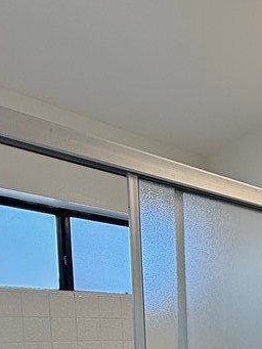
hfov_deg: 30.7
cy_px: 367
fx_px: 424
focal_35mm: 42
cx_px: 289
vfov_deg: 38.4
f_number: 2.2
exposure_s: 1/99
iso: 64
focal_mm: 2.22
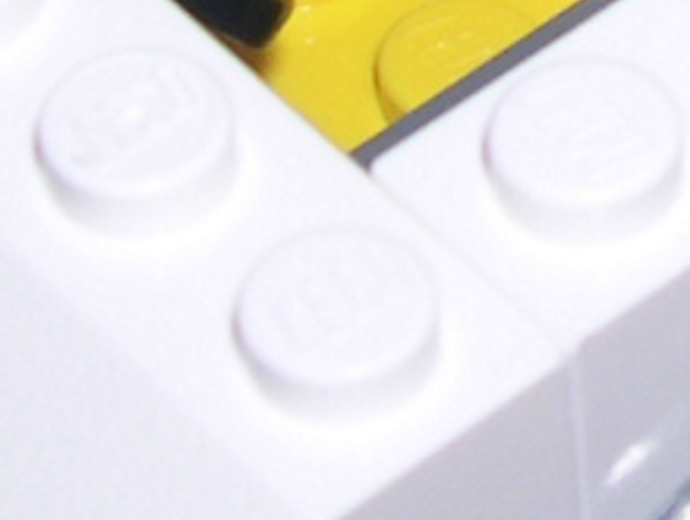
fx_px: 5531
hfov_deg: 7.0
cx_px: 1087
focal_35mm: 277
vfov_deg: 5.2
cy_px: -684
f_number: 7.6
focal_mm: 8
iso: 100
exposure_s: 1/60
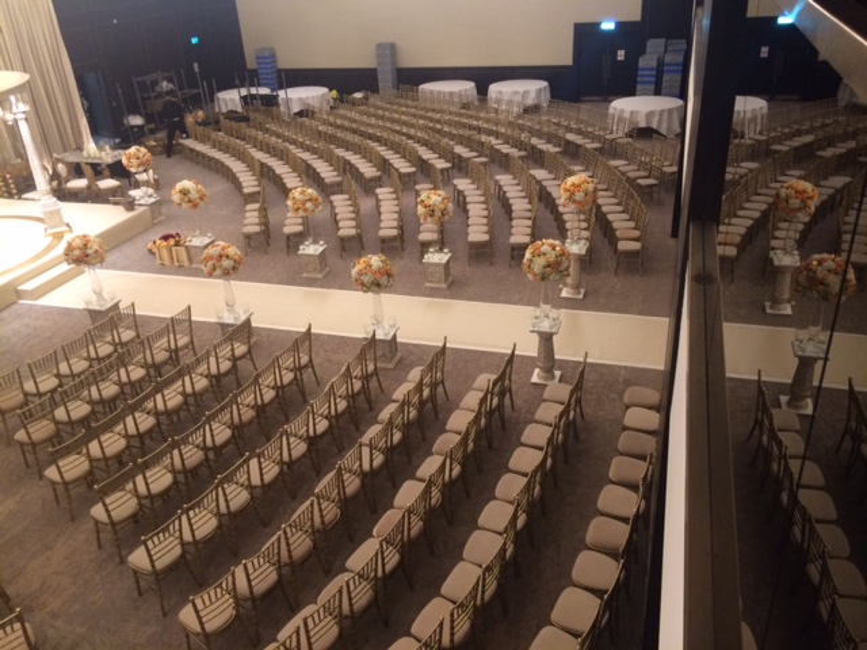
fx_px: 726
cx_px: 434
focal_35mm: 29
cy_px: 325
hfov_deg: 61.7
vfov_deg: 48.2
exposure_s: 1/33
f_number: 2.2
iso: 200
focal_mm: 4.15
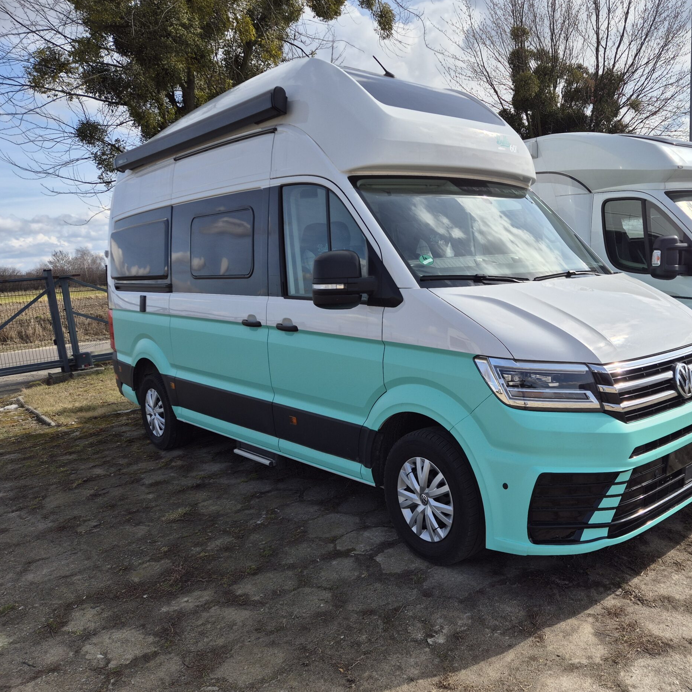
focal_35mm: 28
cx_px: 473
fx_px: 633
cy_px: 336
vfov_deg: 57.3
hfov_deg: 55.8
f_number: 1.8
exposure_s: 1/2344
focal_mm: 5.4
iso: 25
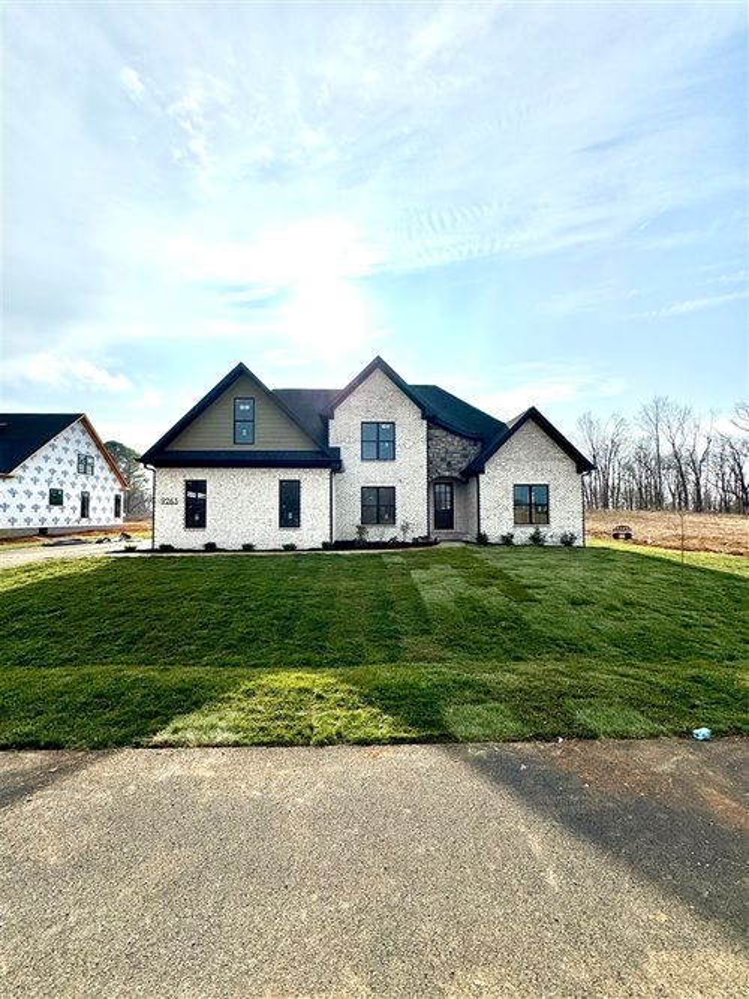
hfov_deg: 85.7
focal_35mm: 14
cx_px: 374
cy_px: 500
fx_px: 404
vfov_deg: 102.1
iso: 40
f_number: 2.2
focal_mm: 2.22
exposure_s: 1/7299
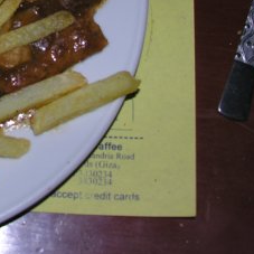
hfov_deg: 15.4
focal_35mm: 109
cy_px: -31
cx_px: -45
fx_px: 905
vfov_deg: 15.5
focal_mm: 8.9
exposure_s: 1/60.1
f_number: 2.8
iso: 50
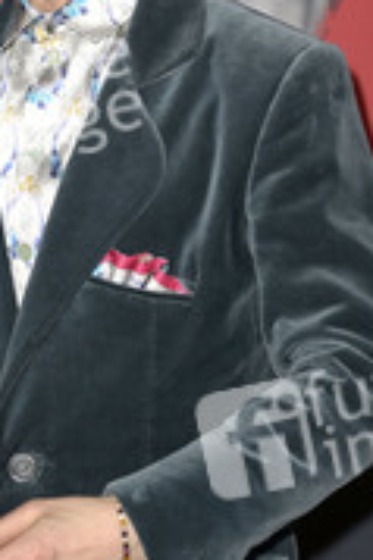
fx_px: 2616
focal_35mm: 168
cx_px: 72
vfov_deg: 12.2
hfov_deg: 8.1
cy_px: 269
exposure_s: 1/250
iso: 640
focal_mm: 75
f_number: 5.6
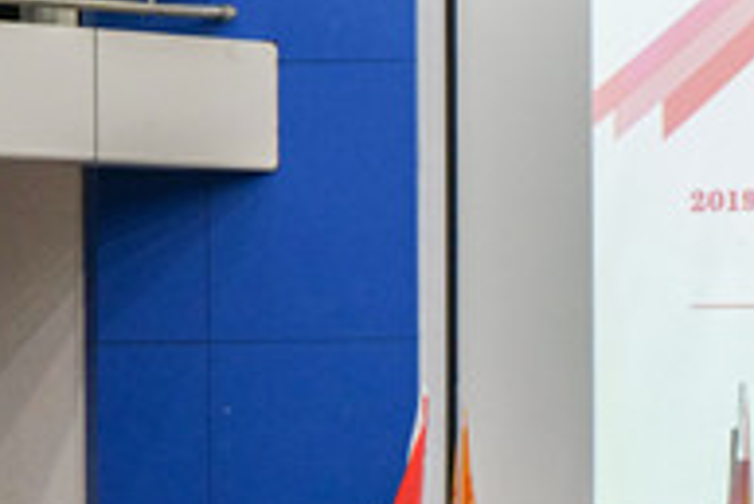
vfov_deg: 7.5
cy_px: 350
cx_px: 965
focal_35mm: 183
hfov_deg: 11.0
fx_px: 3836
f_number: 5
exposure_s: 1/160
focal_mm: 52
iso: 2000
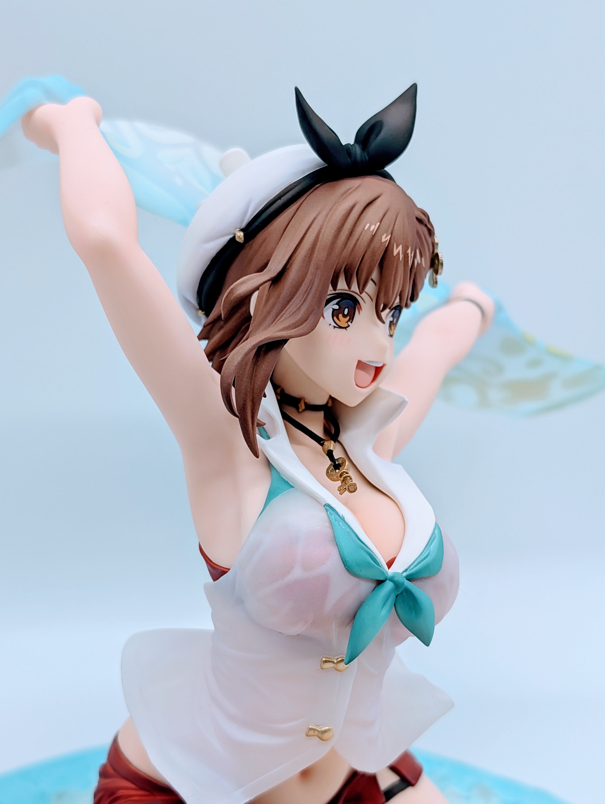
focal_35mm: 49
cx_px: 302
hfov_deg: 29.7
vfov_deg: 38.9
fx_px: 1139
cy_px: 402
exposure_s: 1/61.2
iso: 22
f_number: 1.68
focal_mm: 6.9
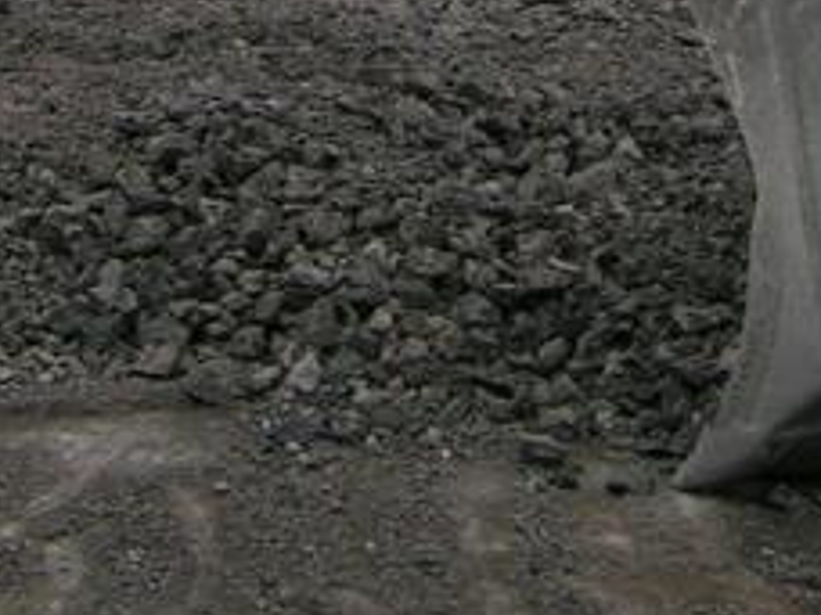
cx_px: 400
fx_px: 2917
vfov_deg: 11.4
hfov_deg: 16.0
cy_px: -417
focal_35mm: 123
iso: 50
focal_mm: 5.4
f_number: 2.8
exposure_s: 1/86.1
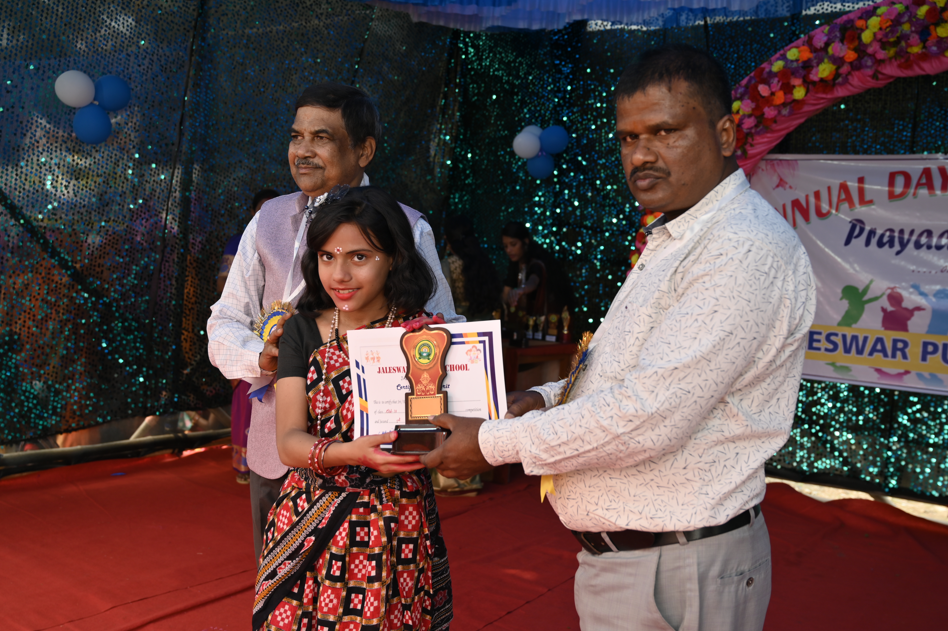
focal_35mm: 36
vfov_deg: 36.8
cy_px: 321
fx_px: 947
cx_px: 479
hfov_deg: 53.2
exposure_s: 1/100
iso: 100
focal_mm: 35
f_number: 4.5
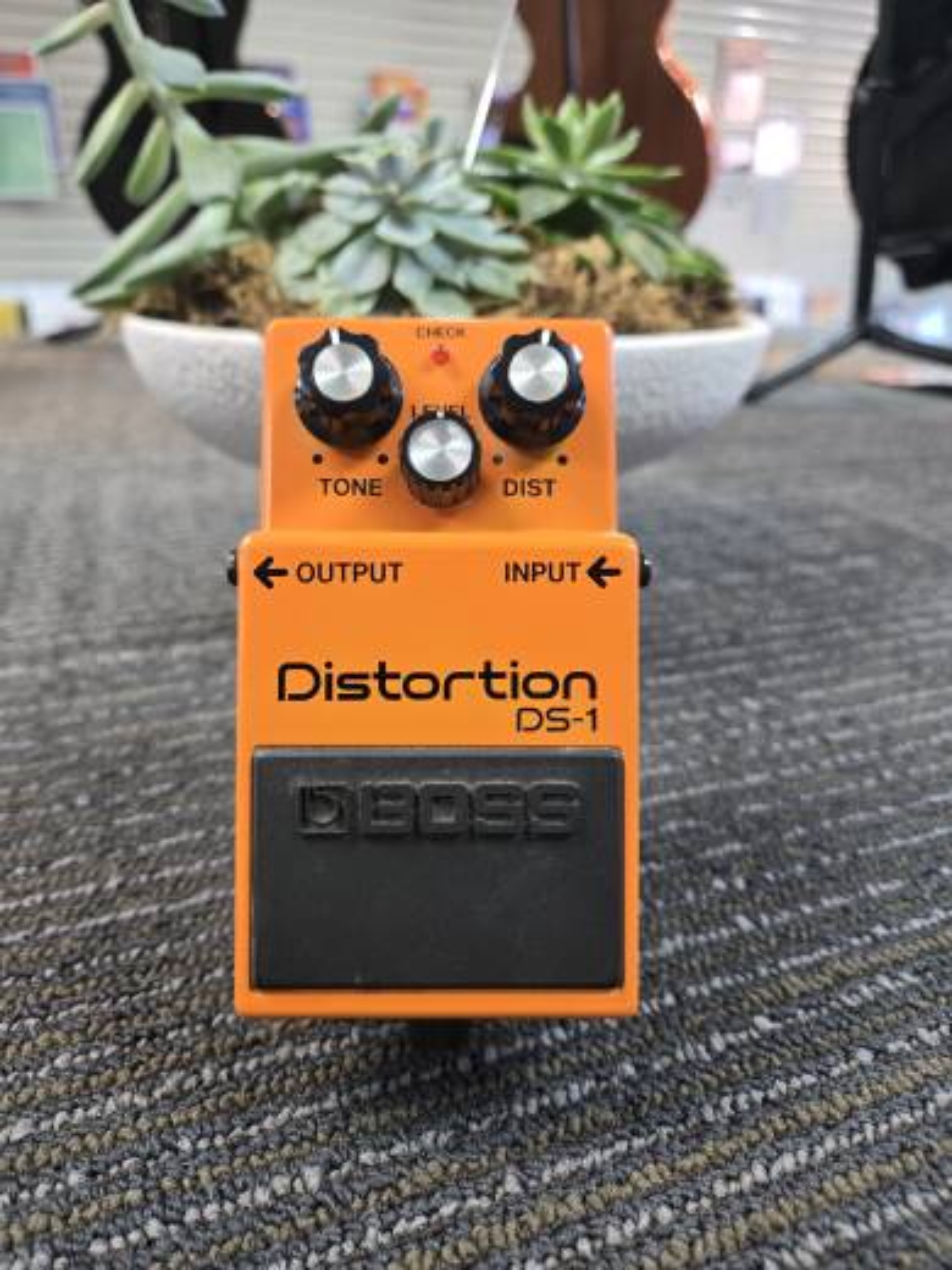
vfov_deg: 73.9
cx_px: 476
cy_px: 635
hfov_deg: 58.9
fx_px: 843
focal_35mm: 23
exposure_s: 1/120
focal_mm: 5.4
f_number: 1.8
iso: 320
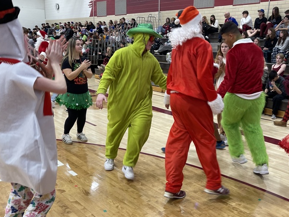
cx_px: 169
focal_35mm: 33
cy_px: 124
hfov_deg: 55.0
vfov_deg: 42.9
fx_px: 276
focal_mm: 5.1
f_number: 1.6
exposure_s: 1/60
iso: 64
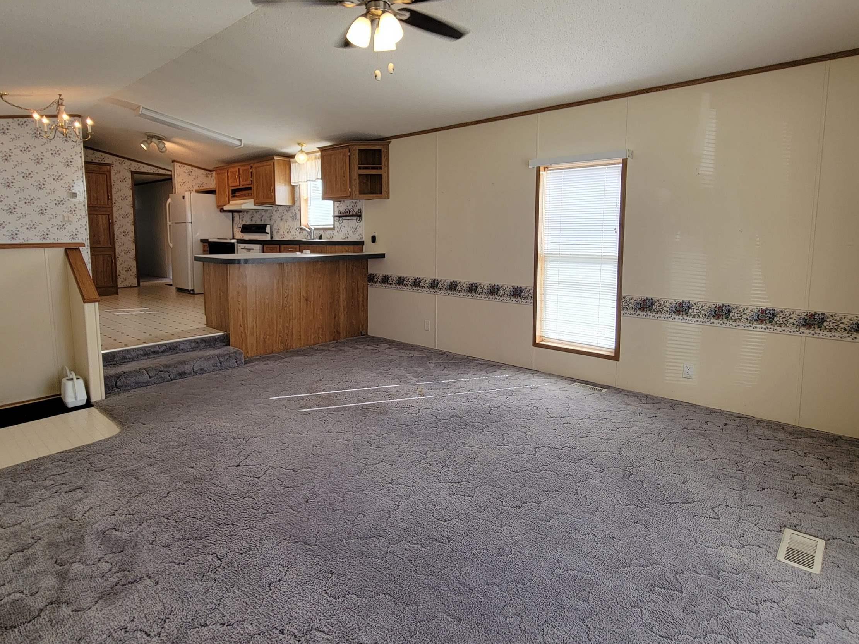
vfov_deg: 71.2
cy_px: 276
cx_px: 421
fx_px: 447
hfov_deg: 87.7
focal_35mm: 18
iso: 80
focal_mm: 2.2
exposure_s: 1/120
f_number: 2.2
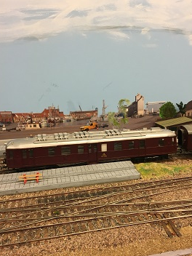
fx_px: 244
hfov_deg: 42.9
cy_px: 133
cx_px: 100
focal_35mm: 33
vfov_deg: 55.3
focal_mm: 4.15
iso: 80
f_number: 2.2
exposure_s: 1/33
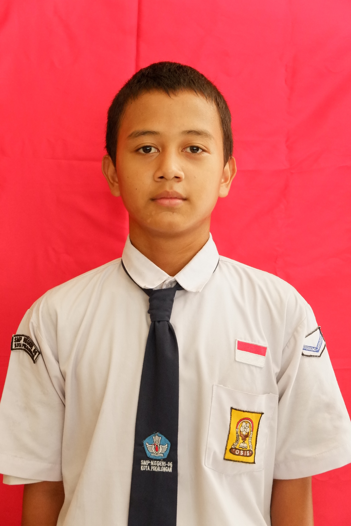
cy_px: 263
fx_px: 1097
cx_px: 176
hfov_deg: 18.2
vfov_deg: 27.0
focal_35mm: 75
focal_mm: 50
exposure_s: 1/60
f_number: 5.6
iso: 3200
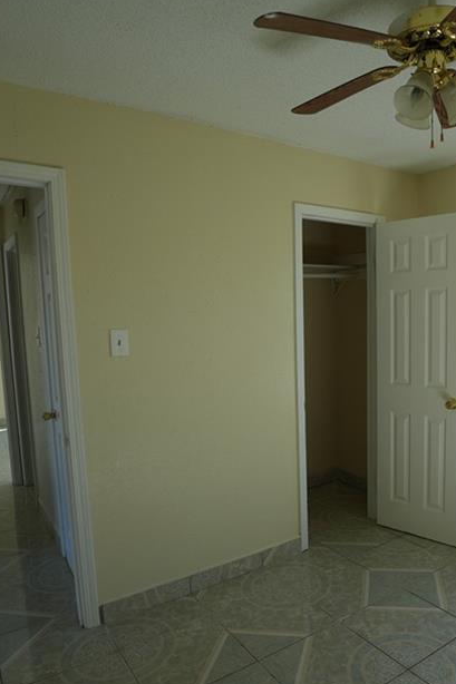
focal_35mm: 25
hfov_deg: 49.6
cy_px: 367
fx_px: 475
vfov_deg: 71.4
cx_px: 330
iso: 125
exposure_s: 1/160
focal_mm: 10
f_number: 4
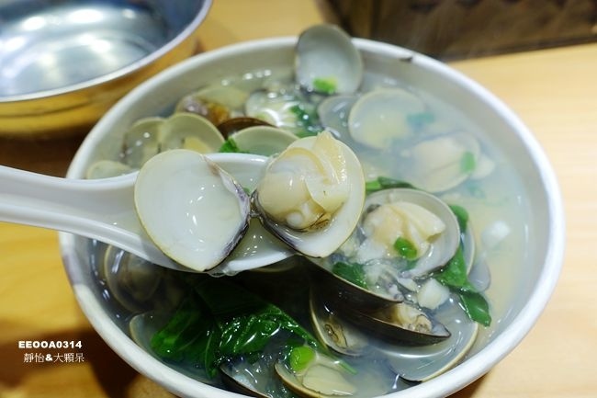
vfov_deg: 44.9
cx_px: 298
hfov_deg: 63.7
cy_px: 199
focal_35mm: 29
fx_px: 481
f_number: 3.5
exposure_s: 1/80
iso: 125
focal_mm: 10.6
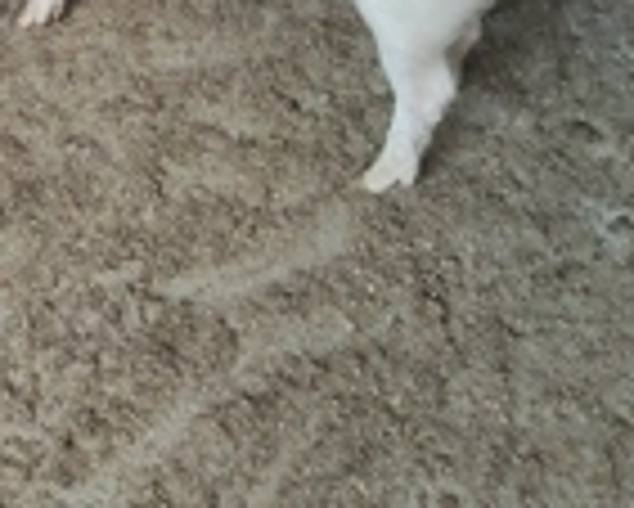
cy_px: -202
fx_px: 1296
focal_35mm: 69
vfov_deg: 19.9
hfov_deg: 26.4
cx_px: 45
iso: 527
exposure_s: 1/20
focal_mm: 4.15
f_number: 1.8
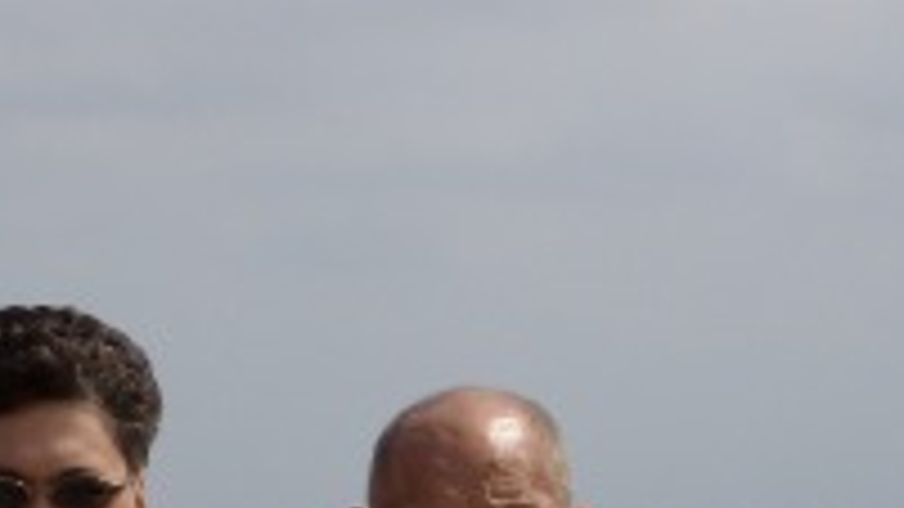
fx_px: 5824
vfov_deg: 5.0
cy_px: 713
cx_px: 103
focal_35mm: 243
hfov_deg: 8.8
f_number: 7.5
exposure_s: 1/596
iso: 100
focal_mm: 16.6
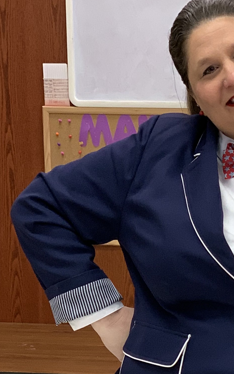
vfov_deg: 13.8
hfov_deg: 8.7
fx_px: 1510
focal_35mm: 148
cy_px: 431
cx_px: 295
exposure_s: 1/60
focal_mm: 6
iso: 125
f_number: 2.4
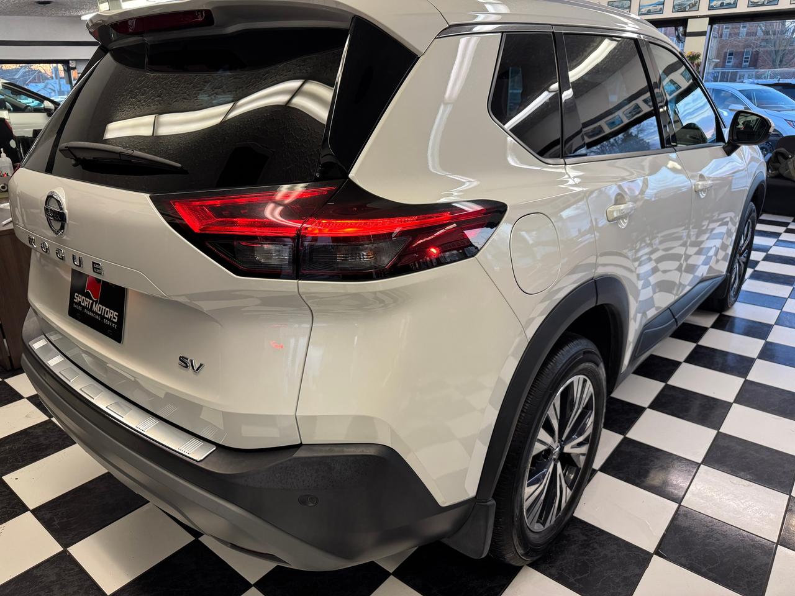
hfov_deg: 71.6
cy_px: 298
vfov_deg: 56.8
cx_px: 398
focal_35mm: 24
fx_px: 551
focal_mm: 6.76
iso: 125
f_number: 1.78
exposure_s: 1/120
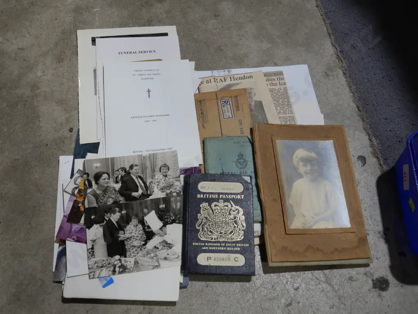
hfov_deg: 46.8
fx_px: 483
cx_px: 209
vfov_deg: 36.0
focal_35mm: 40
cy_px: 157
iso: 200
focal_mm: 20
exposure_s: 1/60
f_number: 5
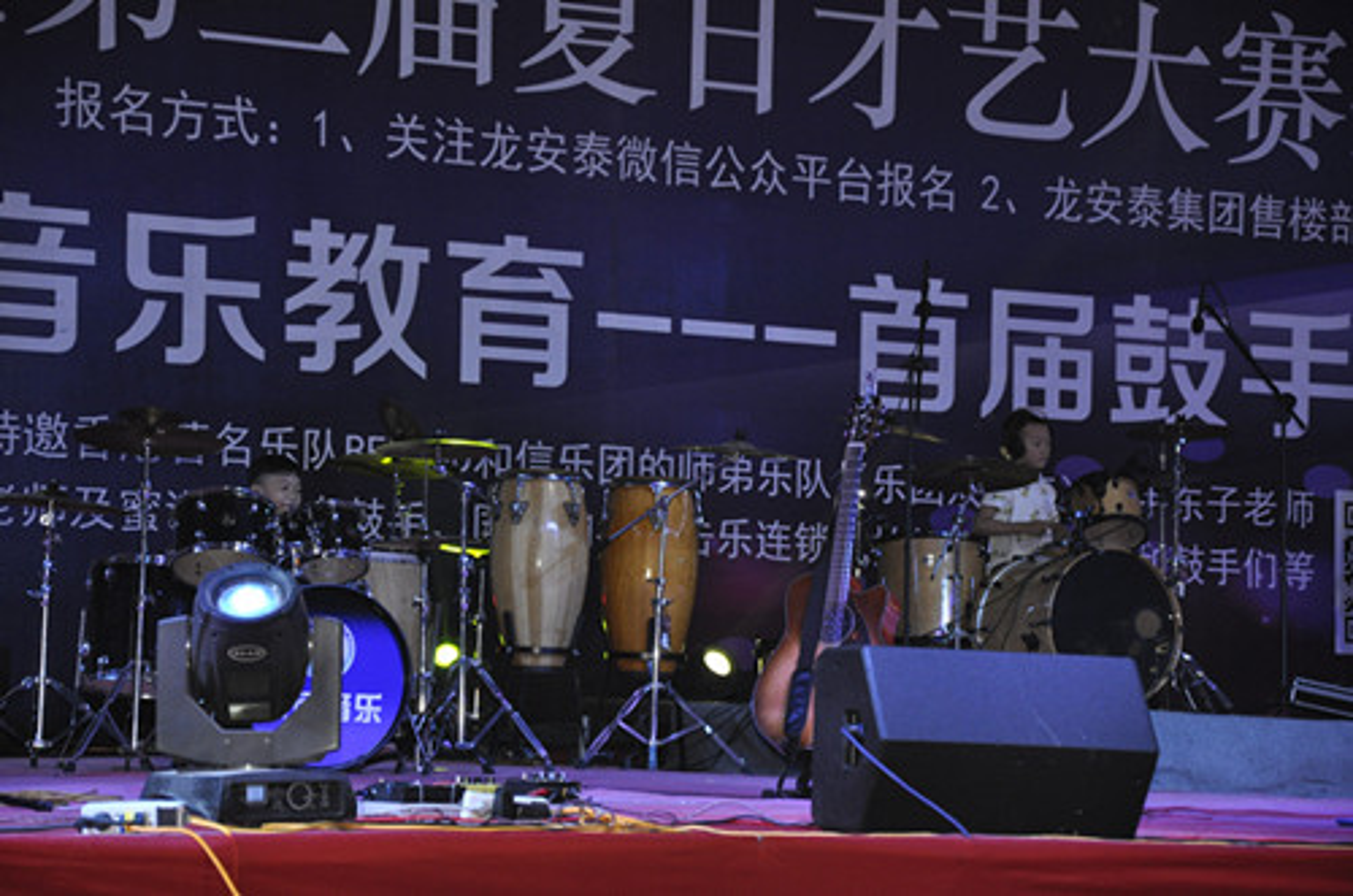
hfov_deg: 15.2
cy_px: 448
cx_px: 676
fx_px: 5062
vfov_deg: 10.1
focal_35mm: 135
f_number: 5.6
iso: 800
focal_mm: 90
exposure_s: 1/60
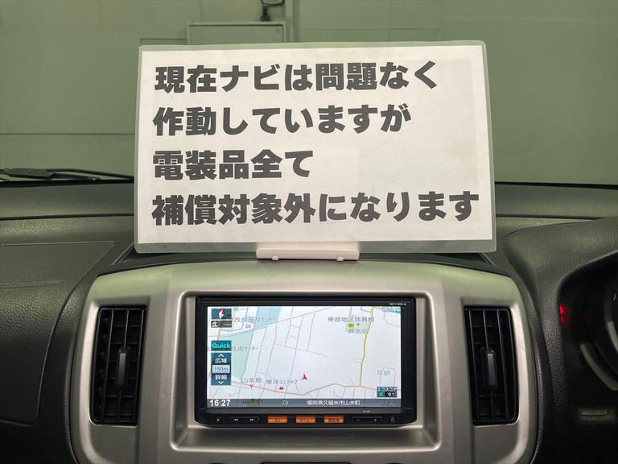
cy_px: 232
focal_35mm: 26
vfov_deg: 53.1
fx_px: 464
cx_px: 309
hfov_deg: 67.3
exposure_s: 1/120
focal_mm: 4.2
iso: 80
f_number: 1.6
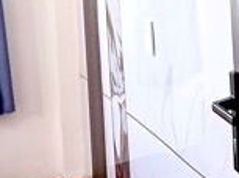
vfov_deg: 15.1
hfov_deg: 16.2
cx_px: 475
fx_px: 647
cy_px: -41
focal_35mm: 94
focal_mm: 2.22
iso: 64
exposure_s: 1/100
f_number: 2.2
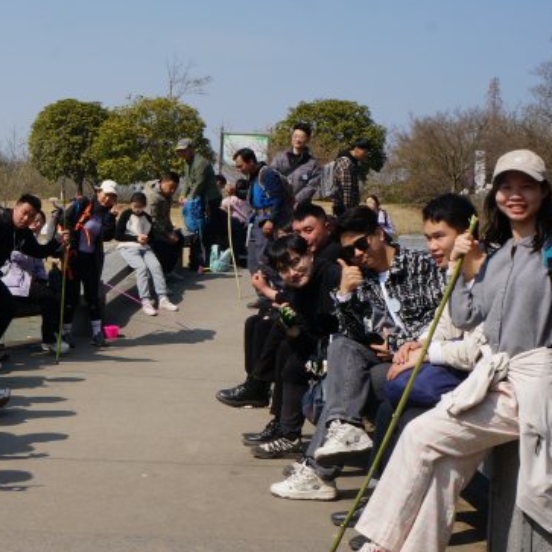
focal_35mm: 59
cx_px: 100
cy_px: 200
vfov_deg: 29.0
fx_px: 1063
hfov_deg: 28.4
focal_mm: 21
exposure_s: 1/100
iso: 100
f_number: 16
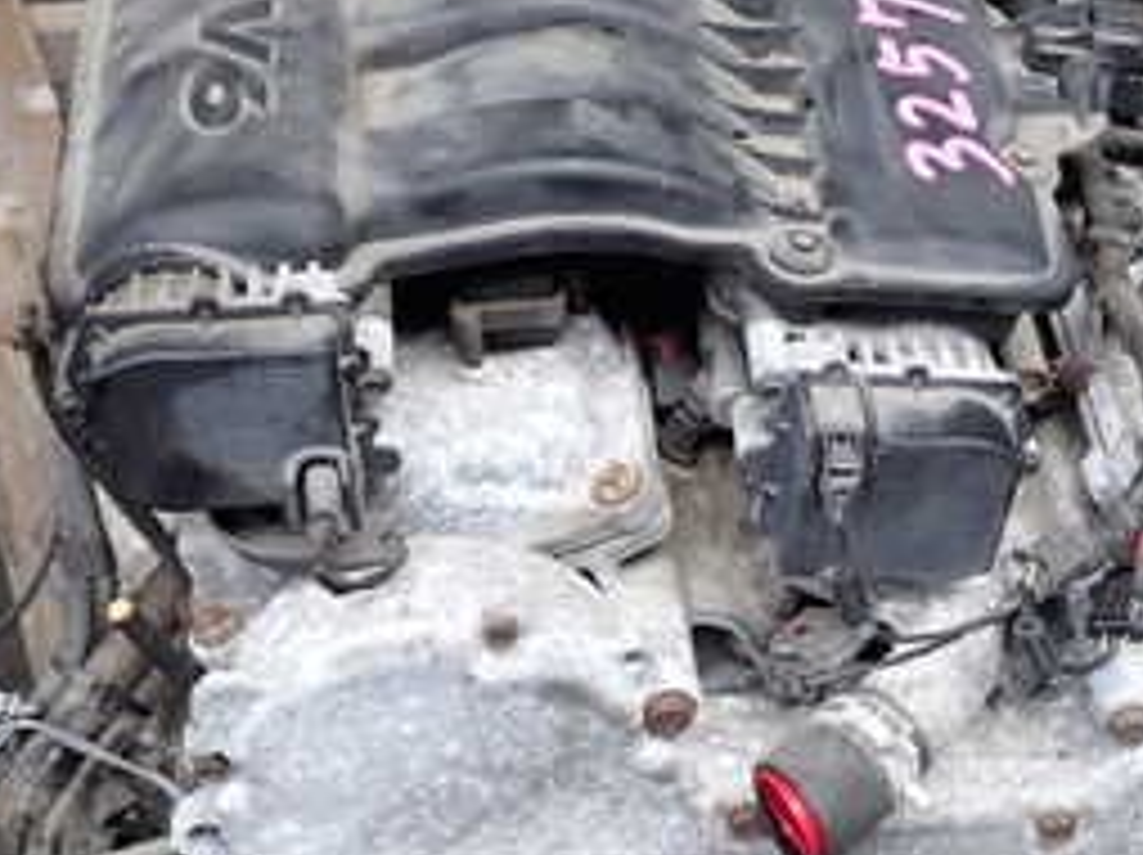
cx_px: 860
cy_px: 536
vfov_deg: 20.6
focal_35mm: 71
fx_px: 2342
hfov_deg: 27.1
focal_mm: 5.4
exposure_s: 1/125
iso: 100
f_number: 2.3
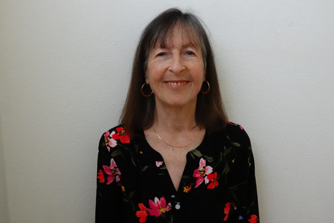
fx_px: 371
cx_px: 167
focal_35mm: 40
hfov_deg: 48.5
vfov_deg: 33.4
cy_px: 112
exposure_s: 1/40
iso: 5000
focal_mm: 14.99
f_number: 4.5
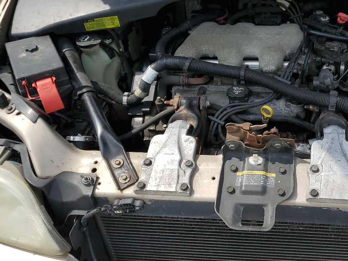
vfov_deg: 32.8
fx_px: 442
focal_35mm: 44
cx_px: 281
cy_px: 114
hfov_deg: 41.0
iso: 50
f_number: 1.5
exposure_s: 1/3333
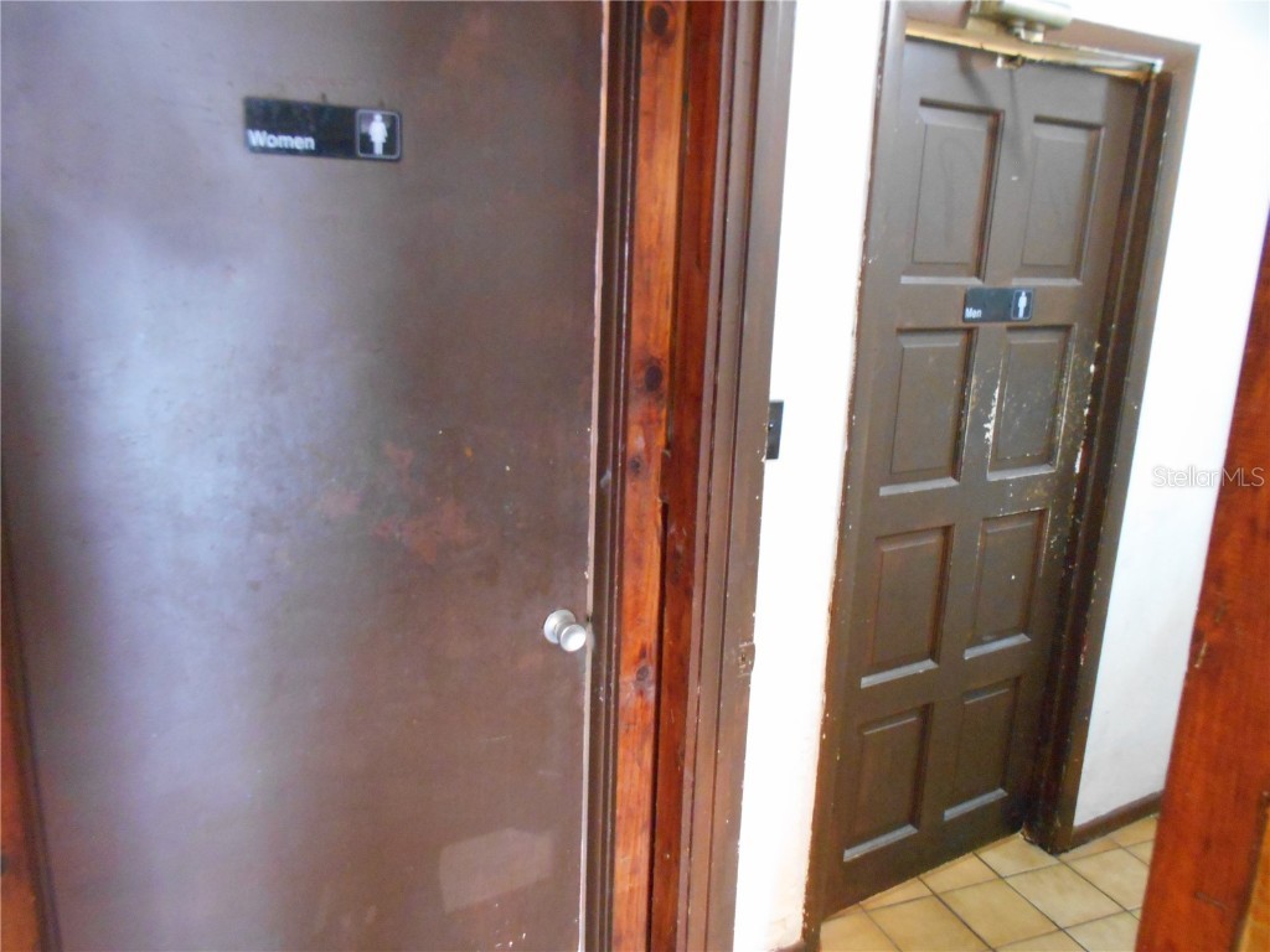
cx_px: 635
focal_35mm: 26
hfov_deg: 67.3
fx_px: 954
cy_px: 476
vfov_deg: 53.1
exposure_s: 1/5
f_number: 3.2
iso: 800
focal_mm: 4.6
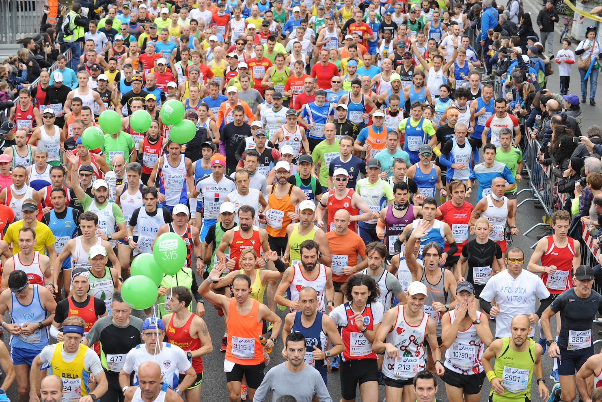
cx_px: 302
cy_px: 201
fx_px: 1605
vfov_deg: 14.3
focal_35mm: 96
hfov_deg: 21.2
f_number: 7.1
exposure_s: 1/400
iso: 1600
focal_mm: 95
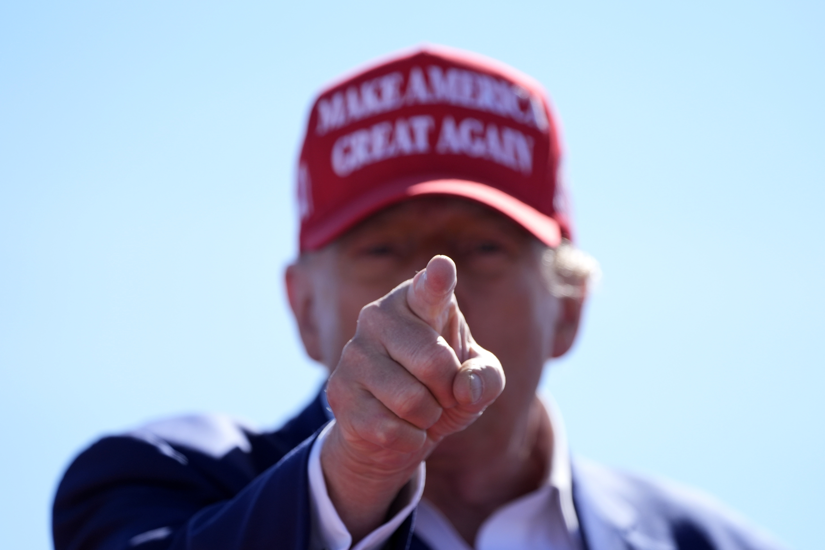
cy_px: 275
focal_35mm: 306
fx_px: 7012
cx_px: 412
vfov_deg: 4.5
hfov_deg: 6.7
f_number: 5.6
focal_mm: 306
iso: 500
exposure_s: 1/2000
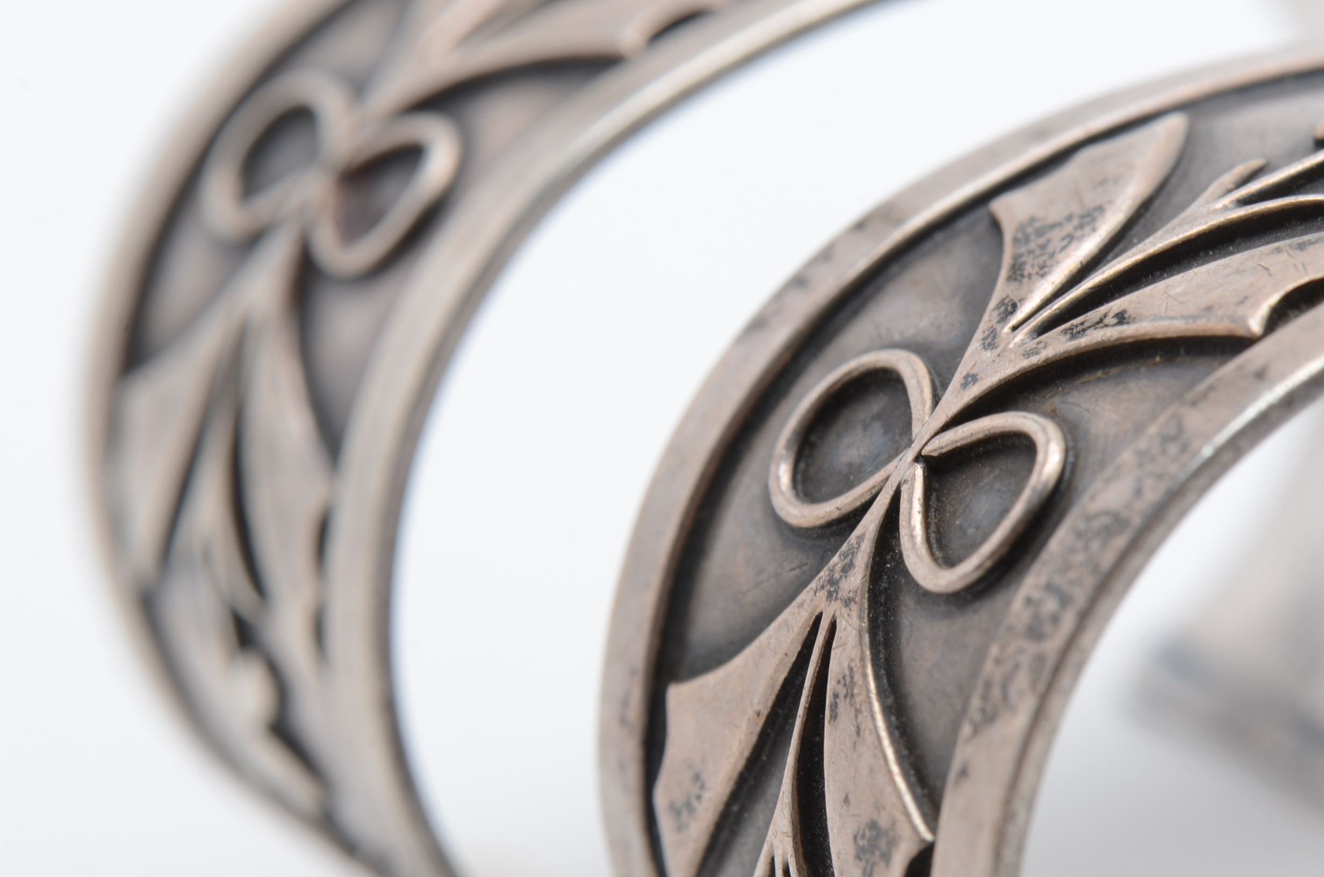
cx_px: 662
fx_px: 4679
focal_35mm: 128
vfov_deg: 10.7
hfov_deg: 16.1
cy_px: 438
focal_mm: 85
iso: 200
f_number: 14
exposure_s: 1/125
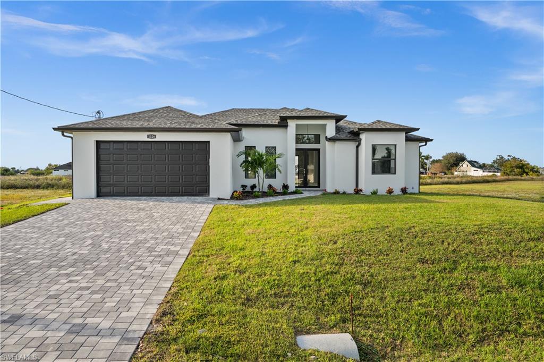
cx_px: 272
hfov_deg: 73.8
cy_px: 181
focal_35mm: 24
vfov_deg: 53.1
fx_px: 362
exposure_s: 1/200
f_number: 8
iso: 320
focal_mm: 24
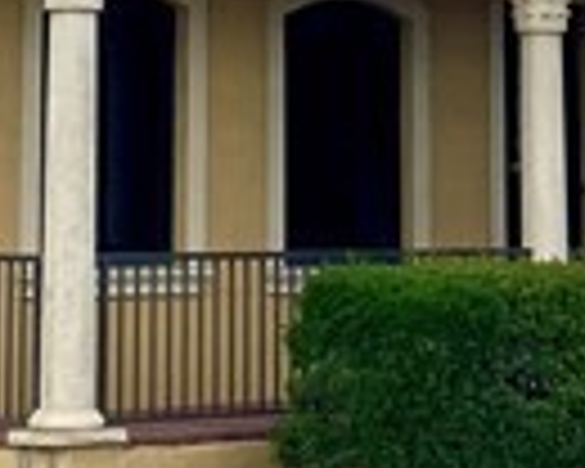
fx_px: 3722
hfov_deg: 9.0
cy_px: -598
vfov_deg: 6.9
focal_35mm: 215
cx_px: 338
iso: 20
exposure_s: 1/1499
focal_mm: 3.99
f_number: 1.8
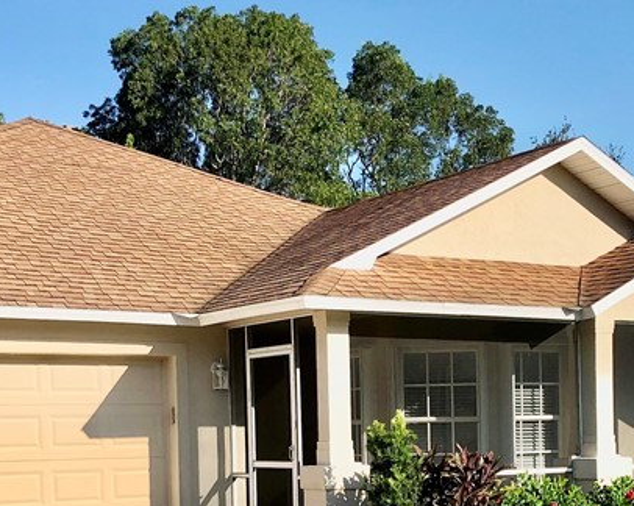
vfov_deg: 21.5
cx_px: 447
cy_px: 475
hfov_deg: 27.3
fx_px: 1293
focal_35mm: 69
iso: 20
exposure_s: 1/2000
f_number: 1.8
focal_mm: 3.99
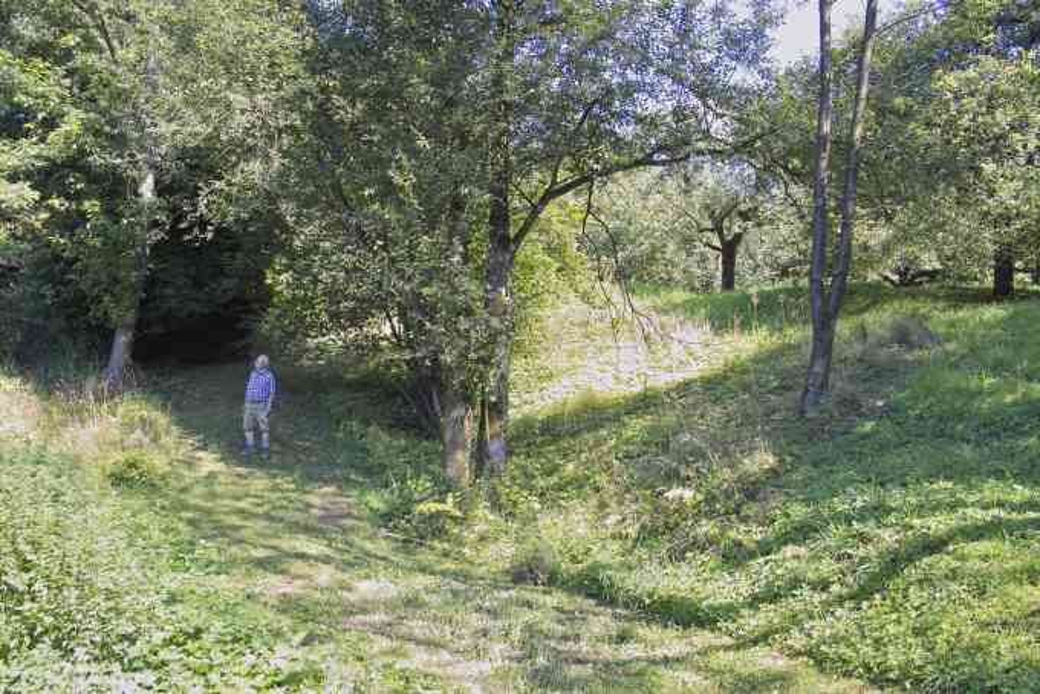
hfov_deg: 60.3
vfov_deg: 42.4
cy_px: 347
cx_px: 520
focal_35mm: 31
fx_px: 896
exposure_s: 1/25
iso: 100
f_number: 7.1
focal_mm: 18
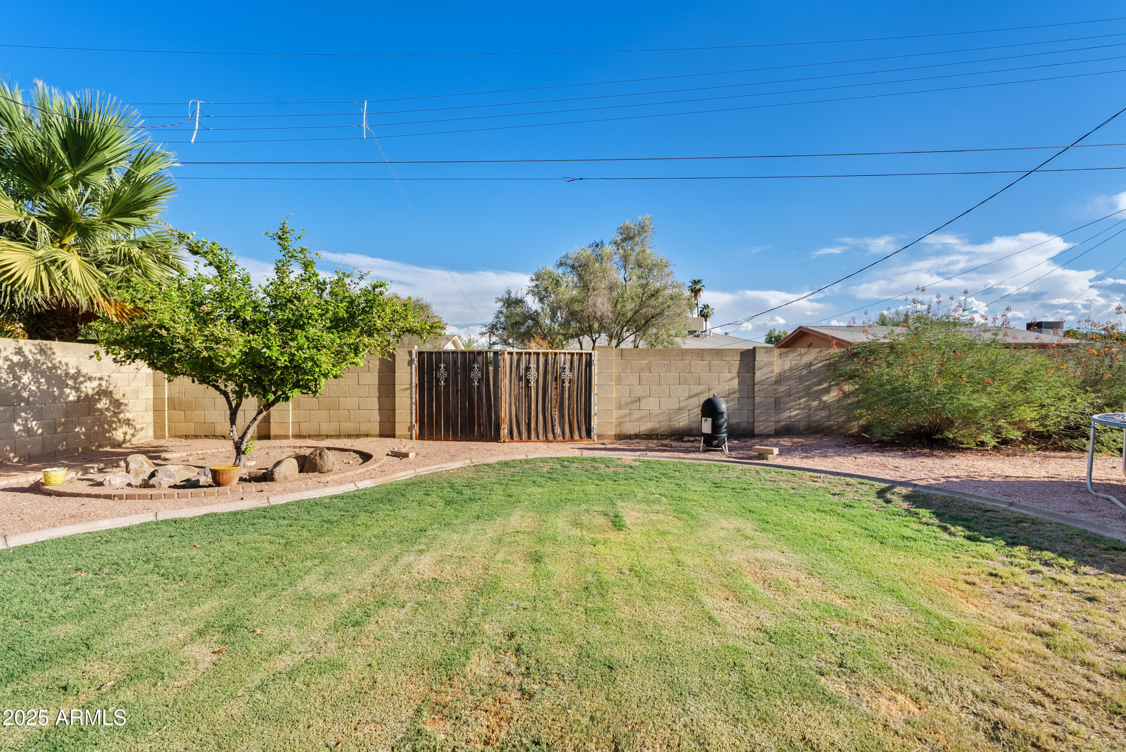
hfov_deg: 96.7
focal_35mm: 16
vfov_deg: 73.8
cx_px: 563
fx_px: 501
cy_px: 376
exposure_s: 1/100
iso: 100
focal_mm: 16
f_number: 8
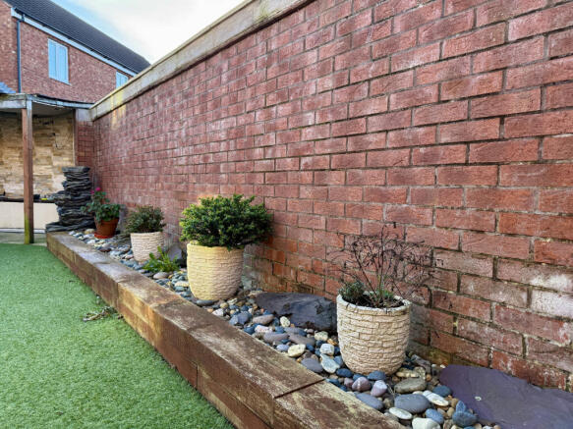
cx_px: 286
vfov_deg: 56.8
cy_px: 214
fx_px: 397
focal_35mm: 24
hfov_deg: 71.6
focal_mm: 6.76
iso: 100
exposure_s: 1/236
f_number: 1.78
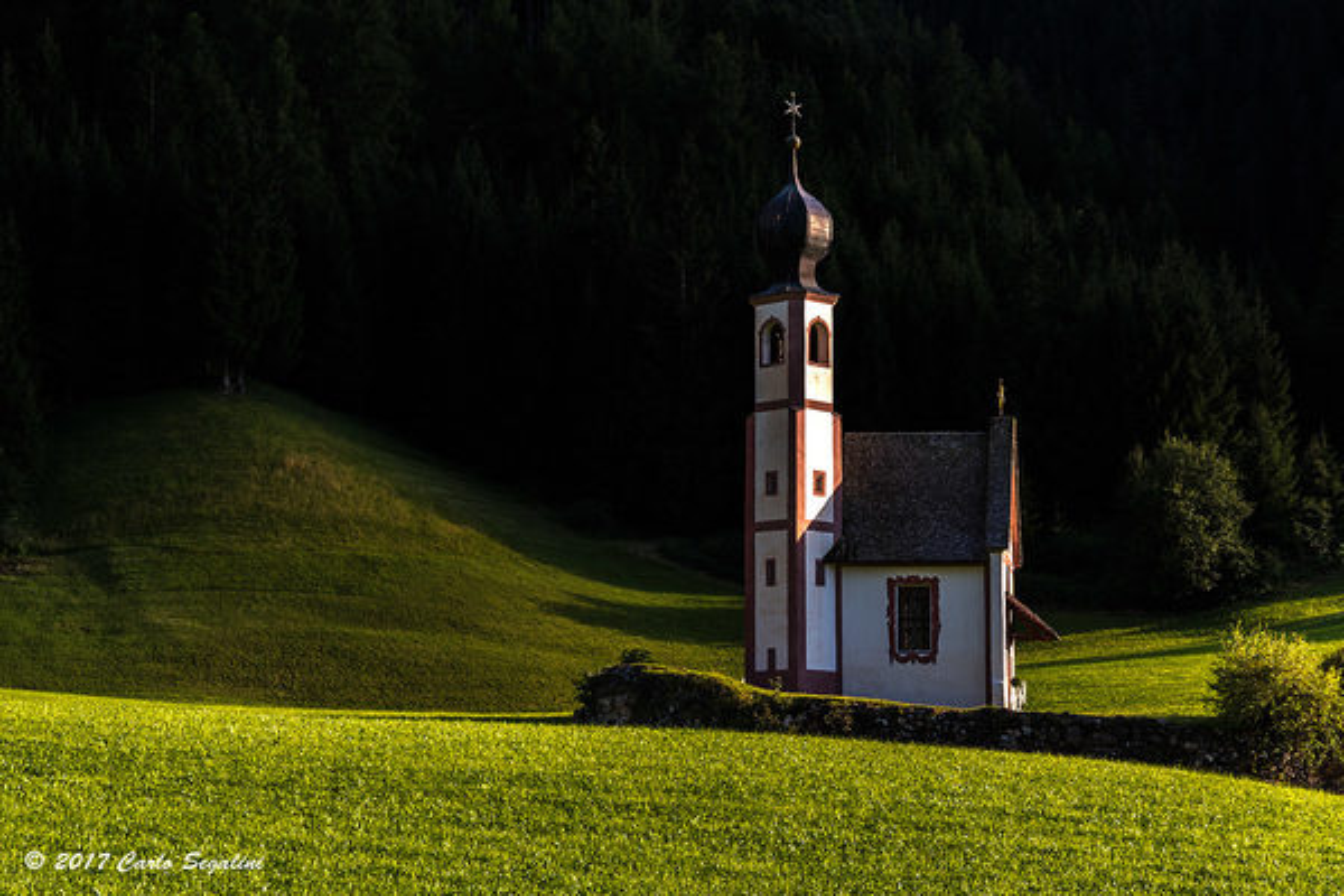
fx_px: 2538
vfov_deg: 20.0
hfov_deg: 29.7
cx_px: 672
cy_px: 448
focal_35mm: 68
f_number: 5
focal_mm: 68
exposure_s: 1/200
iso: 100
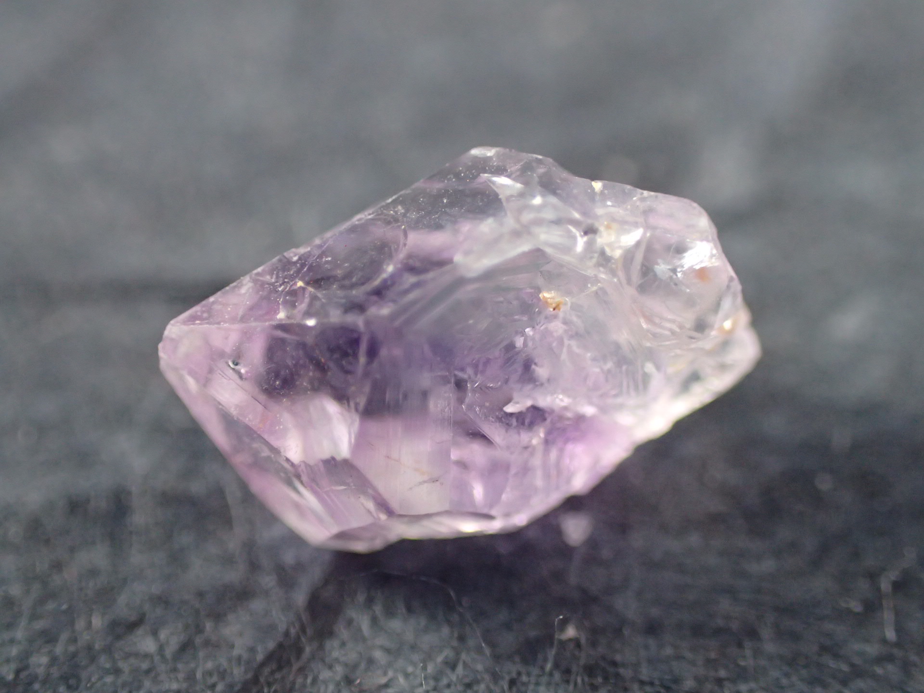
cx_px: 462
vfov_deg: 22.6
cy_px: 346
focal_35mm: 65
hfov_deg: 29.8
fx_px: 1735
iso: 800
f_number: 3.8
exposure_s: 1/160
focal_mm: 11.78
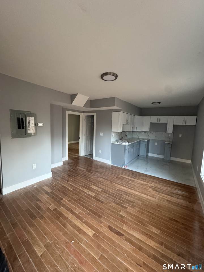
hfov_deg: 85.7
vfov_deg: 102.1
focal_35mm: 14
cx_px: 102
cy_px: 136
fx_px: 110
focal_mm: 2.22
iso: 400
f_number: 2.2
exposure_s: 1/60
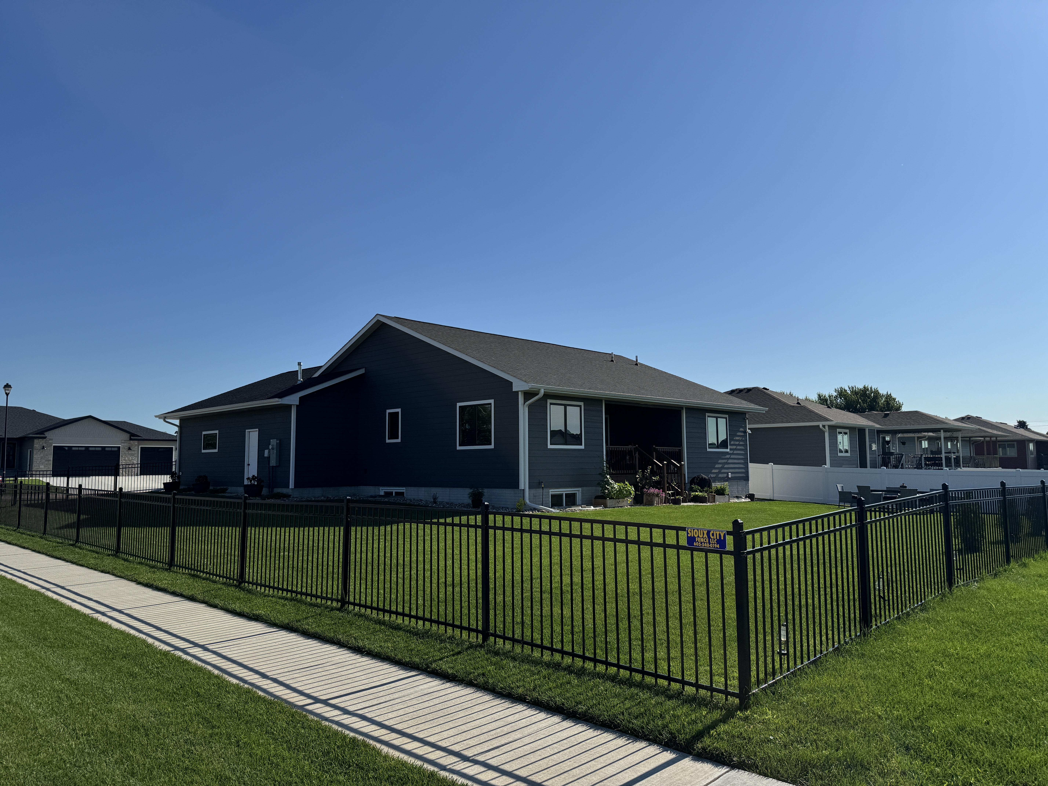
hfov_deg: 71.6
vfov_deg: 56.8
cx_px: 524
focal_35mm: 24
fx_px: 727
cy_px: 393
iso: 80
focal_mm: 6.76
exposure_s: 1/7937
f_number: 1.78
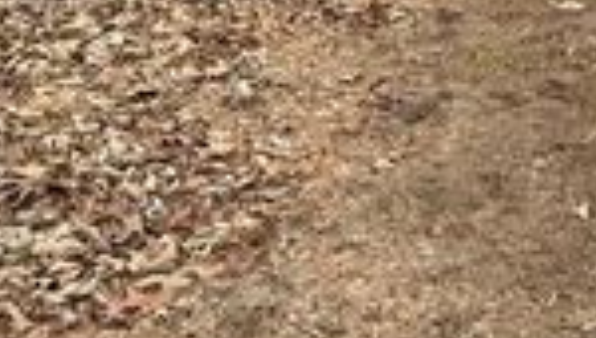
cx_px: 775
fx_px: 1377
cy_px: -264
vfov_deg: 12.7
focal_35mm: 87
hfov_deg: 22.0
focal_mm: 6.76
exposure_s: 1/1032
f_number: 1.78
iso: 80
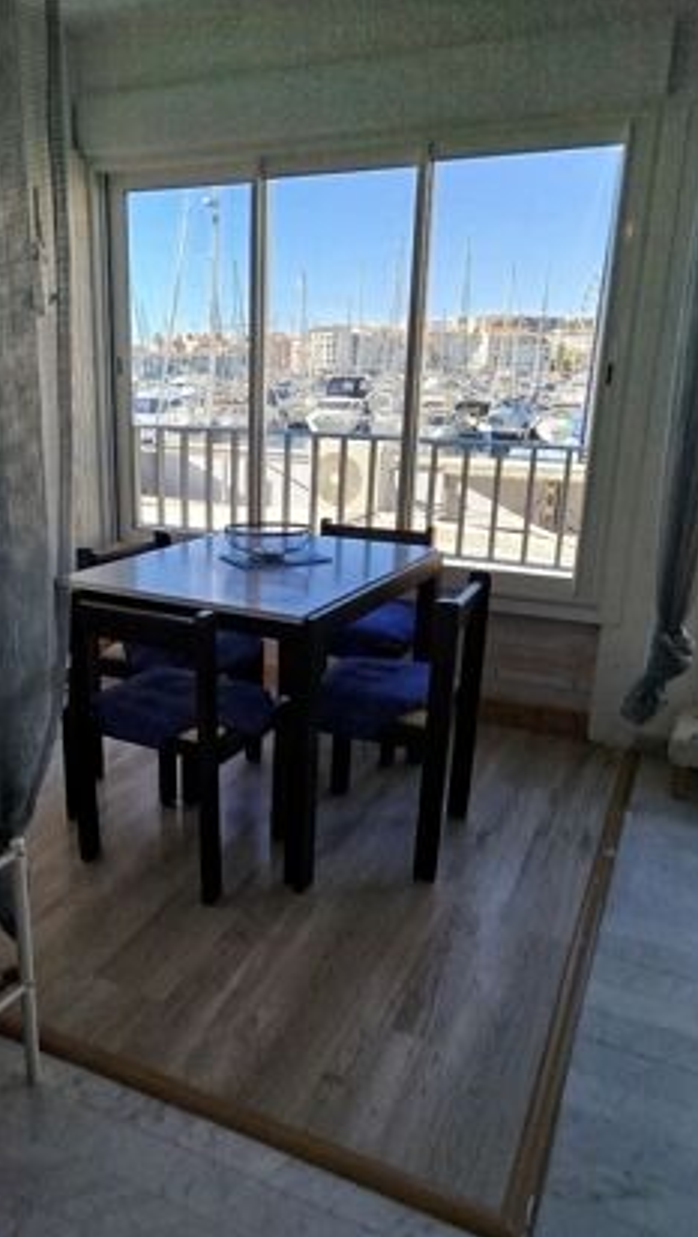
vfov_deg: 69.8
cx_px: 261
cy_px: 636
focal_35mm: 27
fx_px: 886
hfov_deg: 42.6
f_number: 1.7
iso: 50
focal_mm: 5.31
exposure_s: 1/432
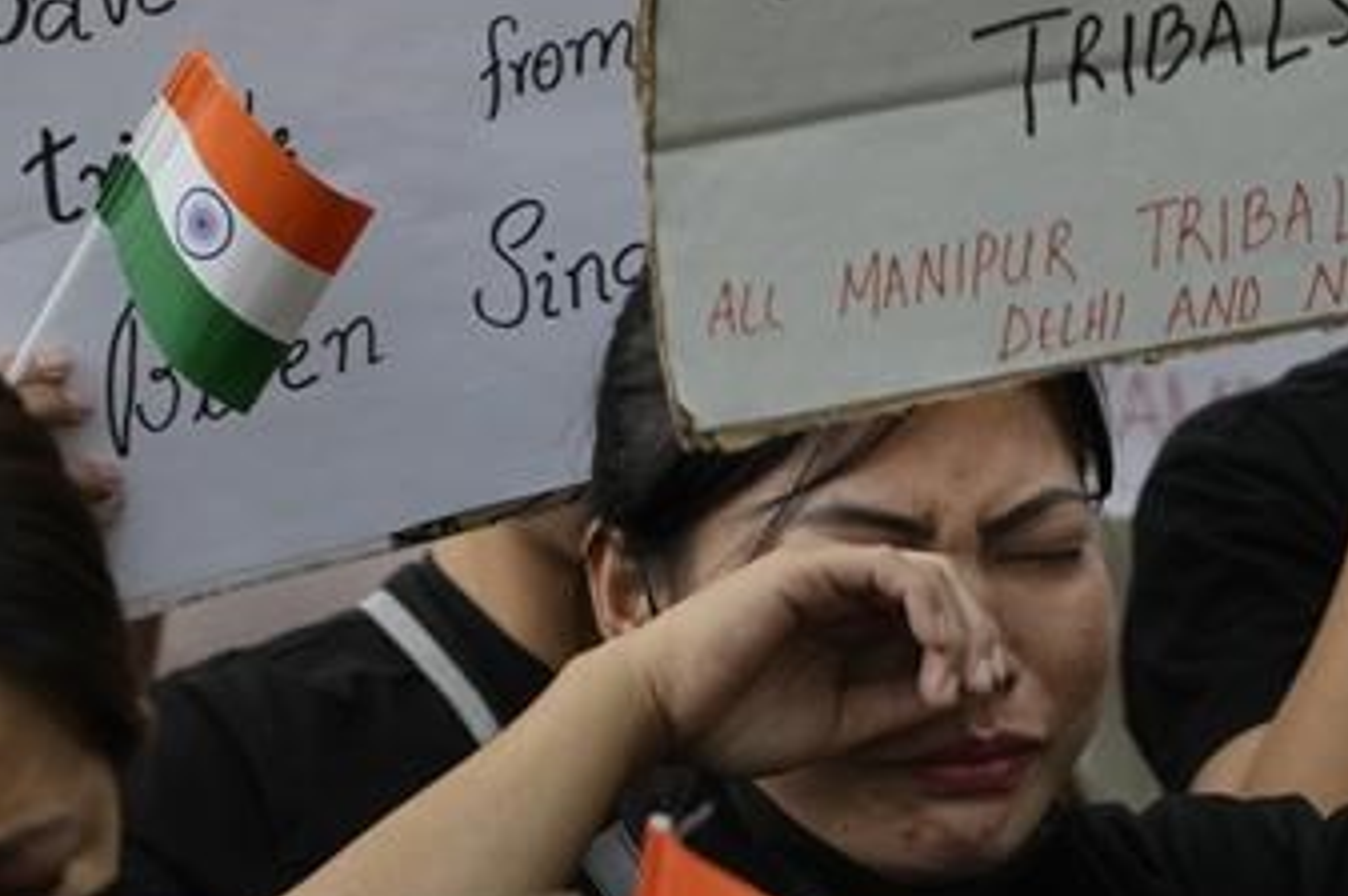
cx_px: 740
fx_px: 11334
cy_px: 470
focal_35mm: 303
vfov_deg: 4.5
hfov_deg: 6.8
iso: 800
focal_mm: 105
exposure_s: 1/200
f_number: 4
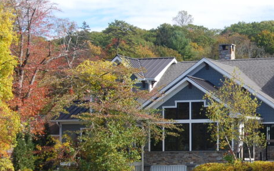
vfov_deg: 10.2
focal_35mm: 128
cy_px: 103
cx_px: 251
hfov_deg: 16.1
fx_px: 956
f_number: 6.3
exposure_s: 1/160
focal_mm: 38
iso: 100
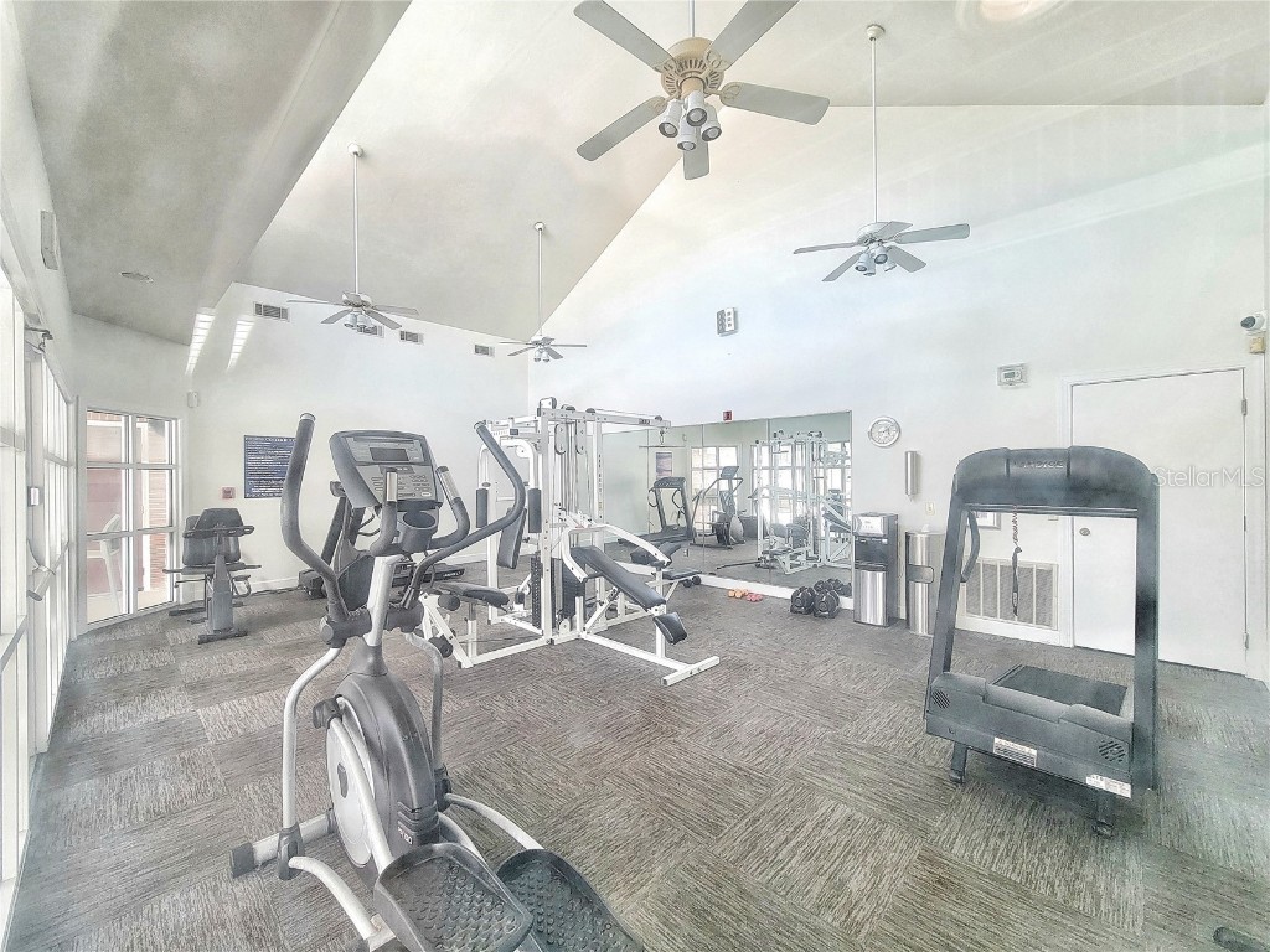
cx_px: 635
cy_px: 476
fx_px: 477
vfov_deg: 89.9
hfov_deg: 106.2
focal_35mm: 13
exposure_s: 1/60.2
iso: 80
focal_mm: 2.2
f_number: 2.2
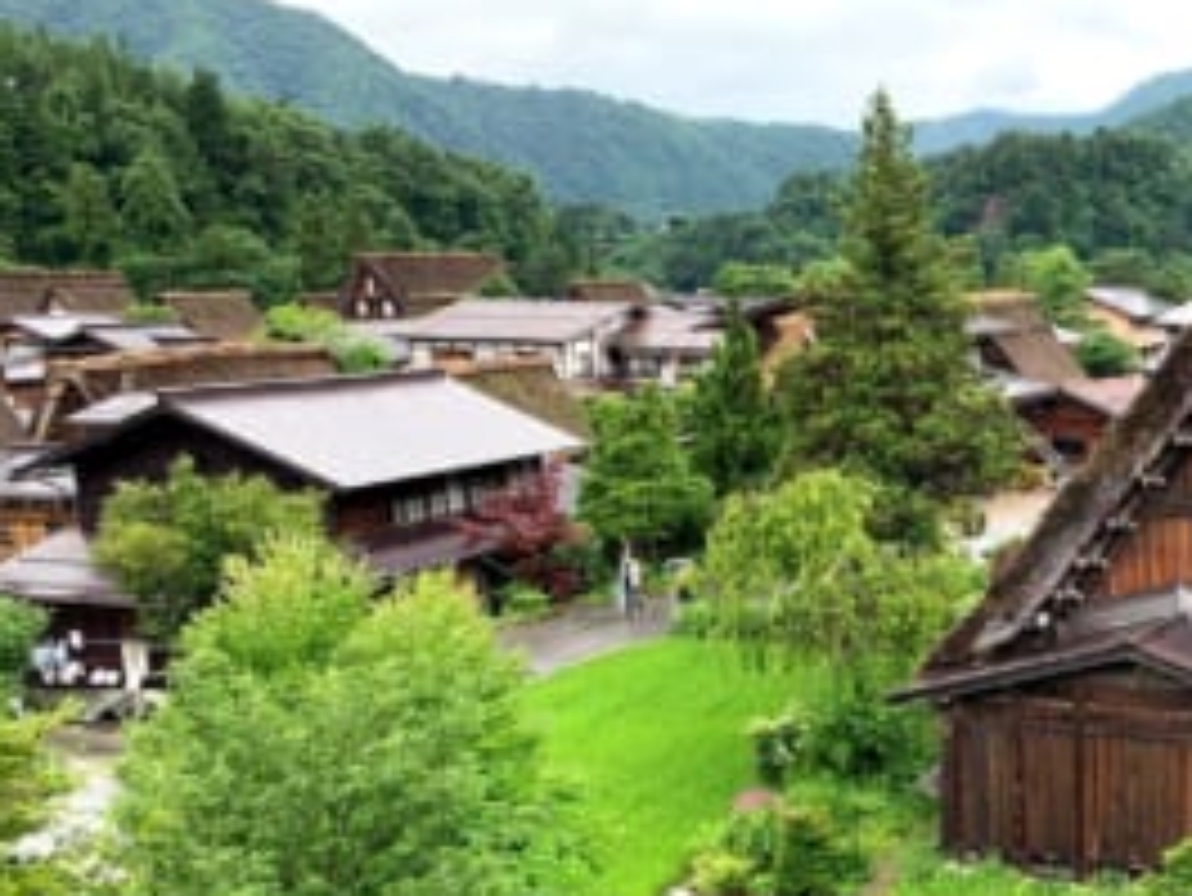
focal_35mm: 49
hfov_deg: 36.2
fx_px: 1688
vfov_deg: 29.0
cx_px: 1102
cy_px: 718
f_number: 1.8
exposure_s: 1/133
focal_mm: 4.25
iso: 25
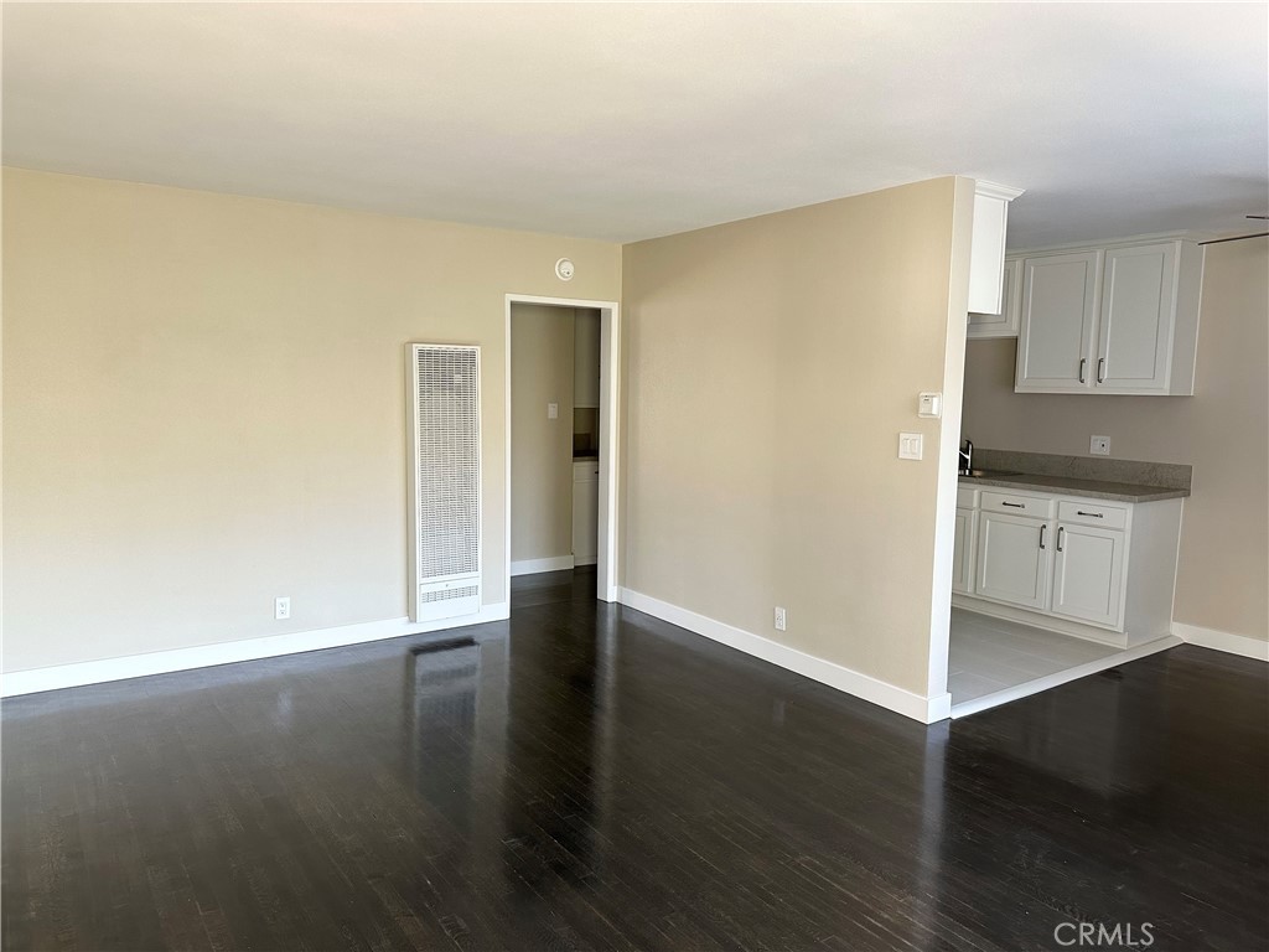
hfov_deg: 71.6
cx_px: 634
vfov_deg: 56.8
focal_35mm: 24
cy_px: 476
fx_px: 880
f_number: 1.78
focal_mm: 6.86
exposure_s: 1/97
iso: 250
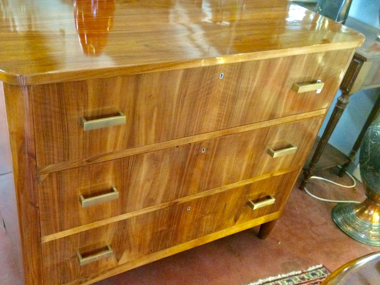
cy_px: 157
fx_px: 384
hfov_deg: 52.3
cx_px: 152
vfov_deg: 40.7
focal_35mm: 35
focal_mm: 4.15
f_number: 2.2
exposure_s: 1/17
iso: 500
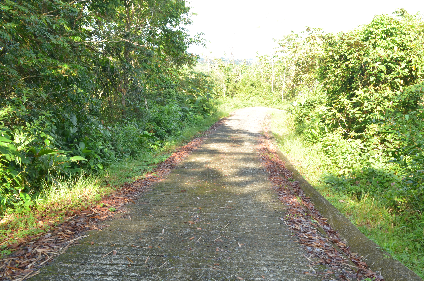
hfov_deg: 60.2
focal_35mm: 31
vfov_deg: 42.2
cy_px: 144
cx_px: 238
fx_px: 364
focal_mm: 18
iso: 250
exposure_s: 1/125
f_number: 6.3
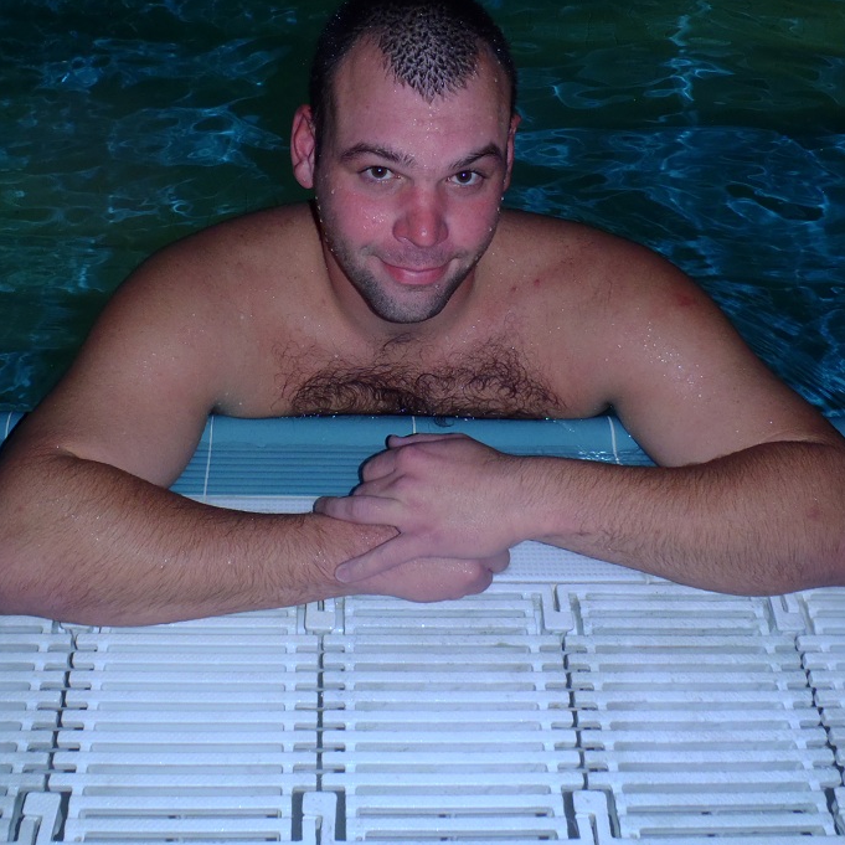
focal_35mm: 40
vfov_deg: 41.7
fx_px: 1105
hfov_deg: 41.8
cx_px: 383
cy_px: 341
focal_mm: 5
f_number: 3.9
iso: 100
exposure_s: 1/60
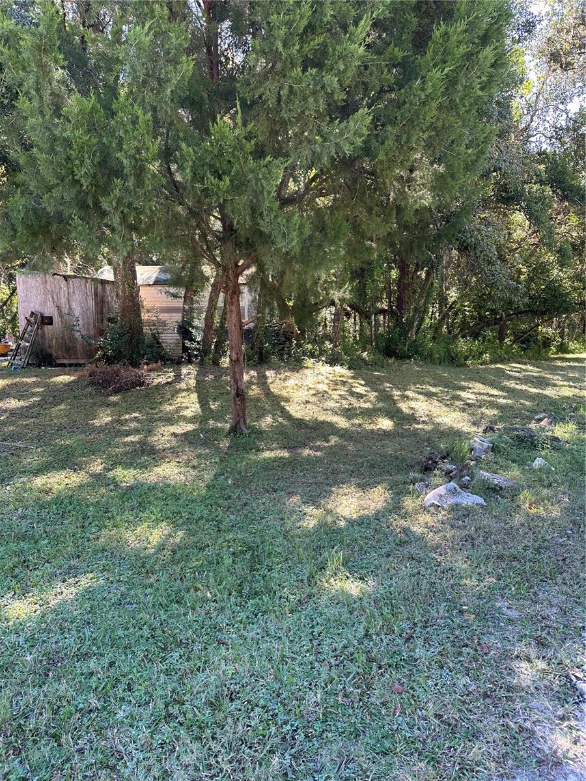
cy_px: 390
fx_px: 542
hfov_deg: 56.8
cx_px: 293
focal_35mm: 24
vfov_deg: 71.6
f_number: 1.78
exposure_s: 1/130
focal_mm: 6.86
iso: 64
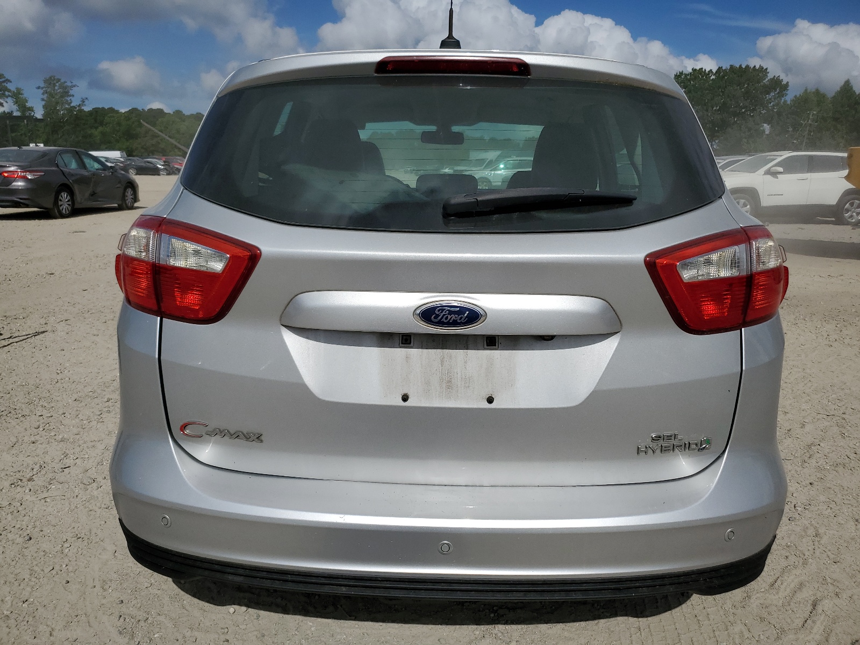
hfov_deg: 67.3
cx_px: 430
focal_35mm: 26
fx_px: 646
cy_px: 322
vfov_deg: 53.1
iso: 50
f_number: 1.5
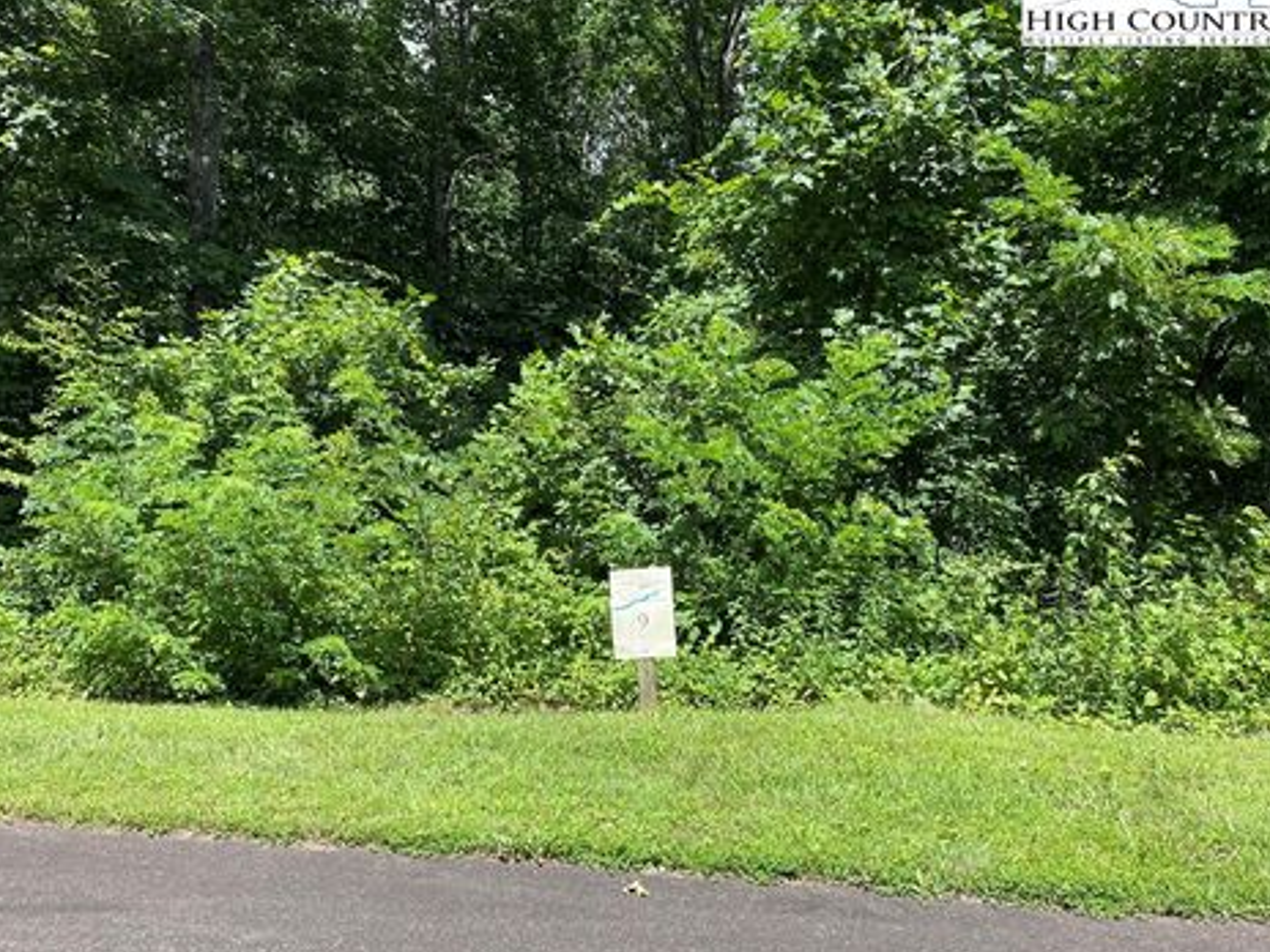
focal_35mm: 28
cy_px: 491
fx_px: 1027
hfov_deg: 63.4
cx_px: 610
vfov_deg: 49.7
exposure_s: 1/1221
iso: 32
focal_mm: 4.2
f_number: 1.6
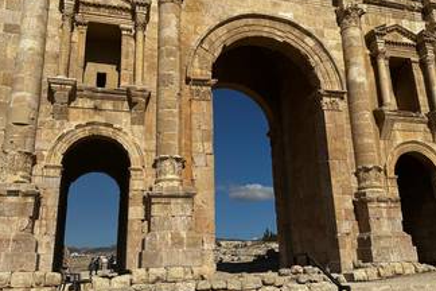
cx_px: 229
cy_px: 117
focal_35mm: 37
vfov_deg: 35.8
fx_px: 448
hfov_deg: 51.9
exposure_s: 1/12048
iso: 80
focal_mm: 6.86
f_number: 1.78
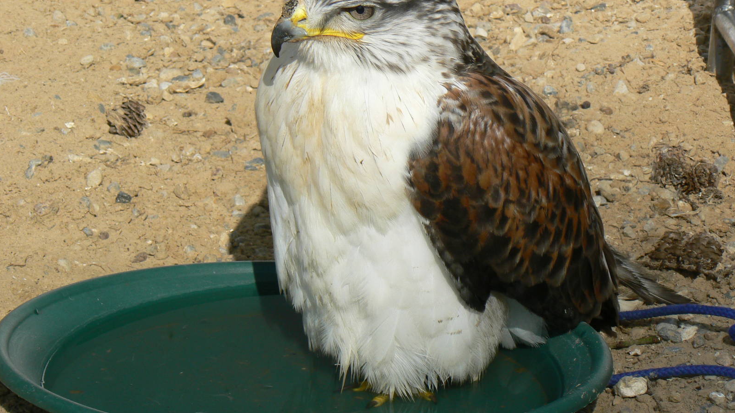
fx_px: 4970
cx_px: 367
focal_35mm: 255
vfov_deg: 4.8
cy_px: 177
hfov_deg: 8.5
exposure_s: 1/400
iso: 80
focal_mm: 38.9
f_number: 7.1
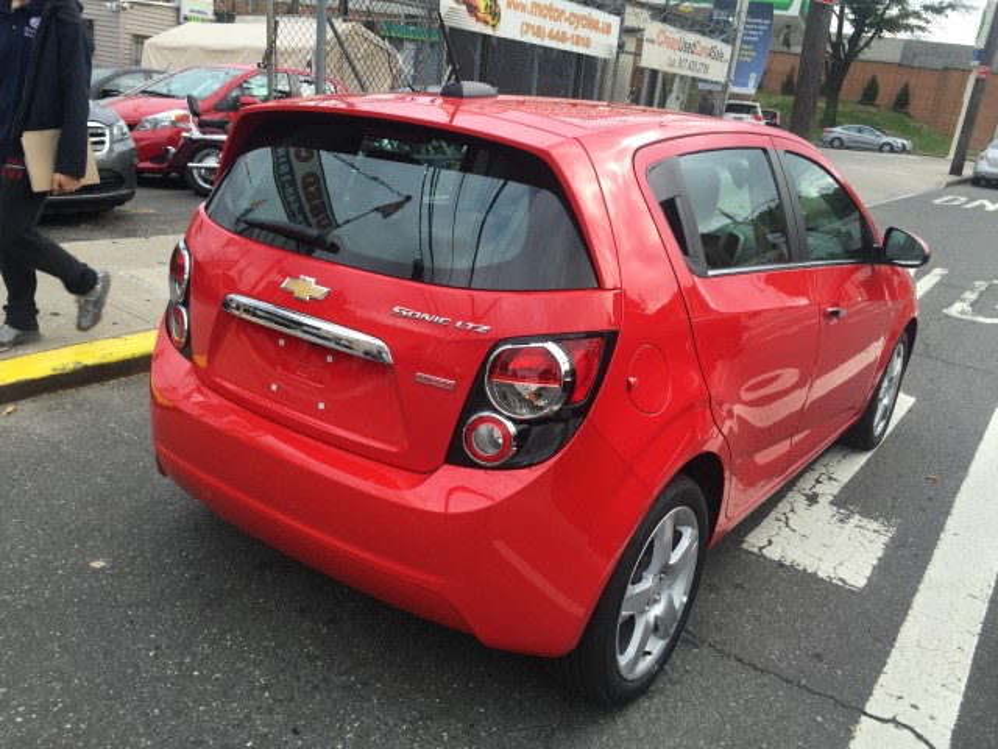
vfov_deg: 48.2
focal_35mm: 29
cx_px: 499
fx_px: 836
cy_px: 374
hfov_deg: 61.7
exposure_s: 1/183
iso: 32
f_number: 2.2
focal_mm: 4.15
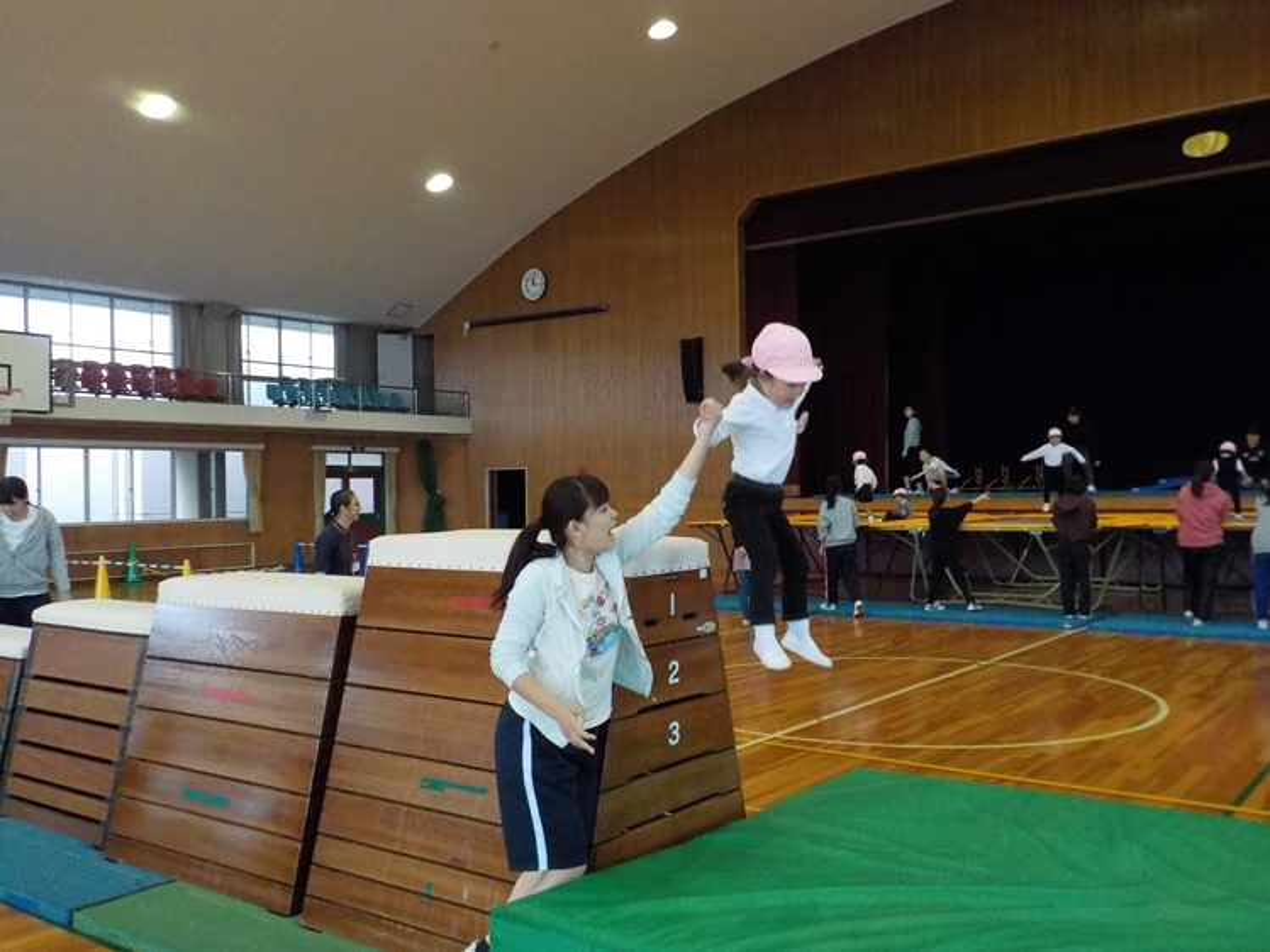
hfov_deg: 60.0
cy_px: 476
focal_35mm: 30
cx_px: 635
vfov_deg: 46.8
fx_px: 1101
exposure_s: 1/250
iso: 720
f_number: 3.3
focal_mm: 4.1
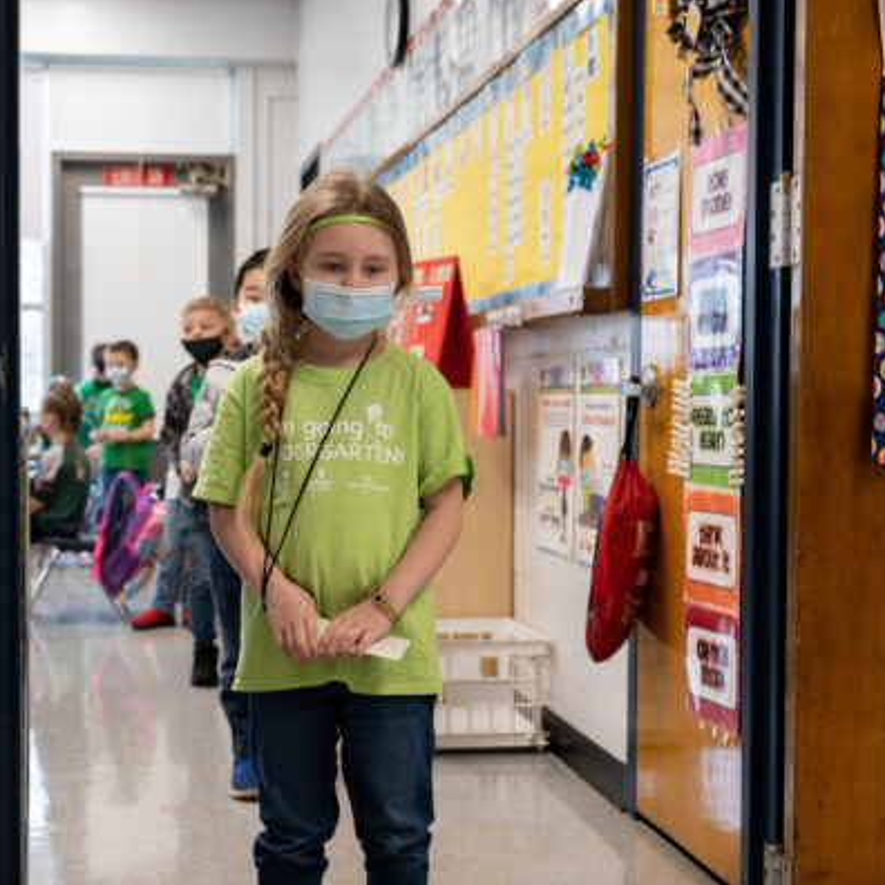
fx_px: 1562
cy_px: 441
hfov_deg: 31.5
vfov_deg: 31.6
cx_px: 326
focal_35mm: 54
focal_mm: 42
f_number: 4
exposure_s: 1/125
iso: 400
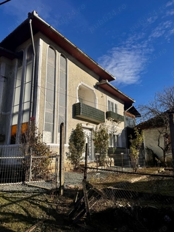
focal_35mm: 24
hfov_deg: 56.8
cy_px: 116
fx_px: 161
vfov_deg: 71.6
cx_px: 87
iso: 80
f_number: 1.78
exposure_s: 1/7092
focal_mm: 6.76
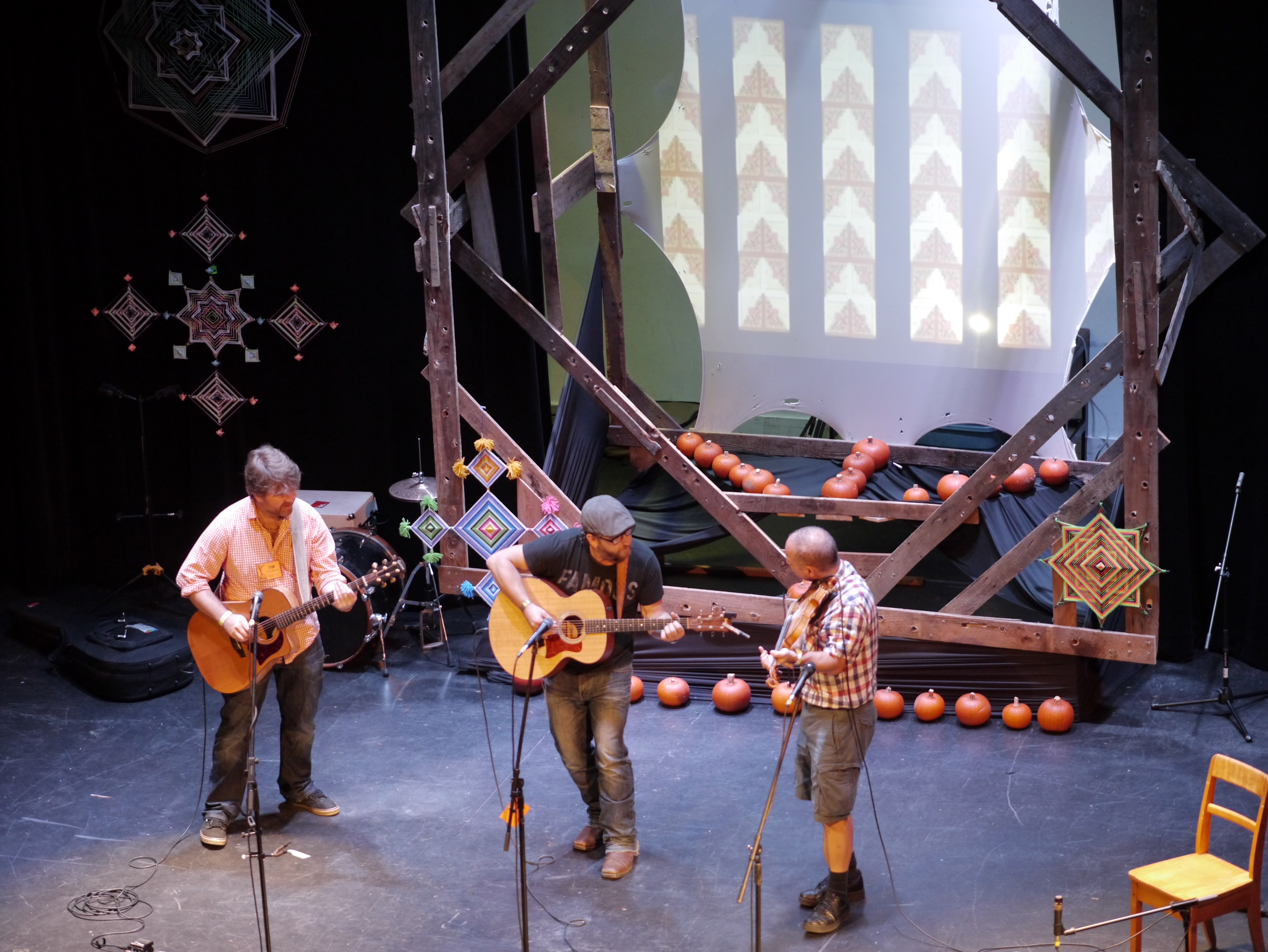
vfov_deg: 9.9
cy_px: 476
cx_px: 634
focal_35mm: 150
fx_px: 5497
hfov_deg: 13.2
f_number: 1.8
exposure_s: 1/125
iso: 800
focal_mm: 75
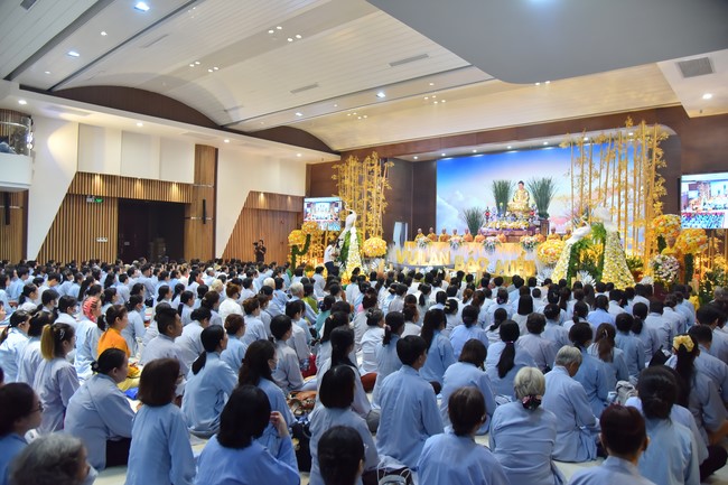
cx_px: 364
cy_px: 242
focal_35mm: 24
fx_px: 485
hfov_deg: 73.8
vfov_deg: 53.1
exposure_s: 1/80
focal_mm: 24
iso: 1000
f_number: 5.6
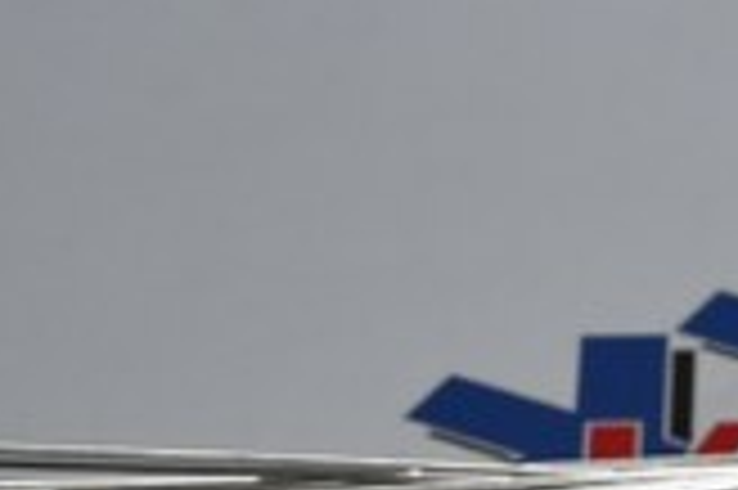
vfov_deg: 6.5
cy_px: 517
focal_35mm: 209
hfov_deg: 9.7
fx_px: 4280
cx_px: 882
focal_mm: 38
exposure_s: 1/125
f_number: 5.6
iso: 560
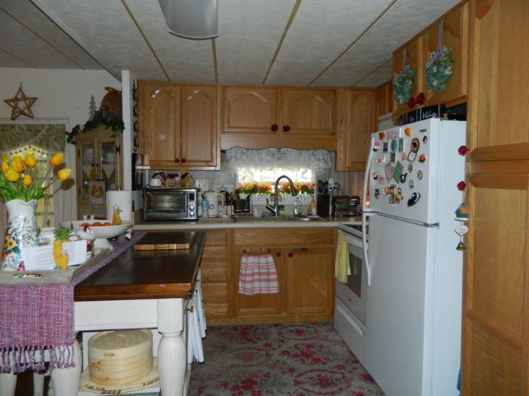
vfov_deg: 54.9
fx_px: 382
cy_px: 198
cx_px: 264
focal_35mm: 25
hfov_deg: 69.4
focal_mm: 4.5
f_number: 3.1
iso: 200
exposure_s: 1/30
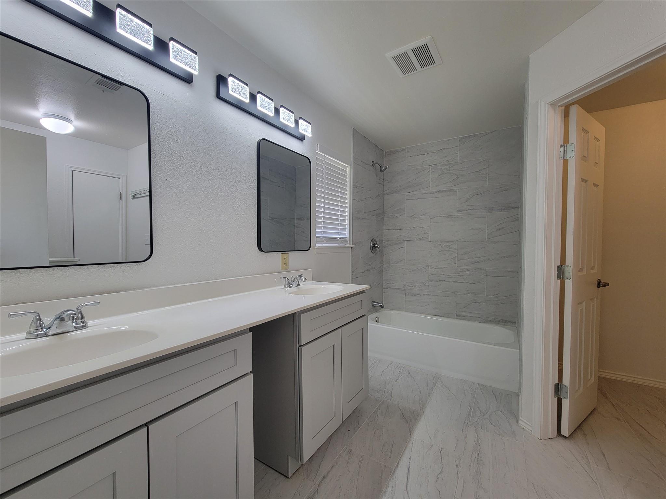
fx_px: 250
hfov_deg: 106.2
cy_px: 250
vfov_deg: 89.9
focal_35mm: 13
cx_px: 333
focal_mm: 2.2
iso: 100
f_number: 2.2
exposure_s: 1/60
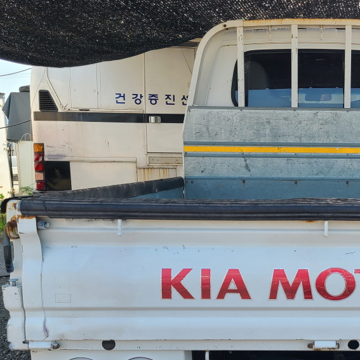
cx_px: 319
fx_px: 577
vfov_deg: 34.3
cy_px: 243
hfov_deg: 33.0
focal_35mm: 49
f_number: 1.8
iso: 40
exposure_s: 1/679
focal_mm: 5.4
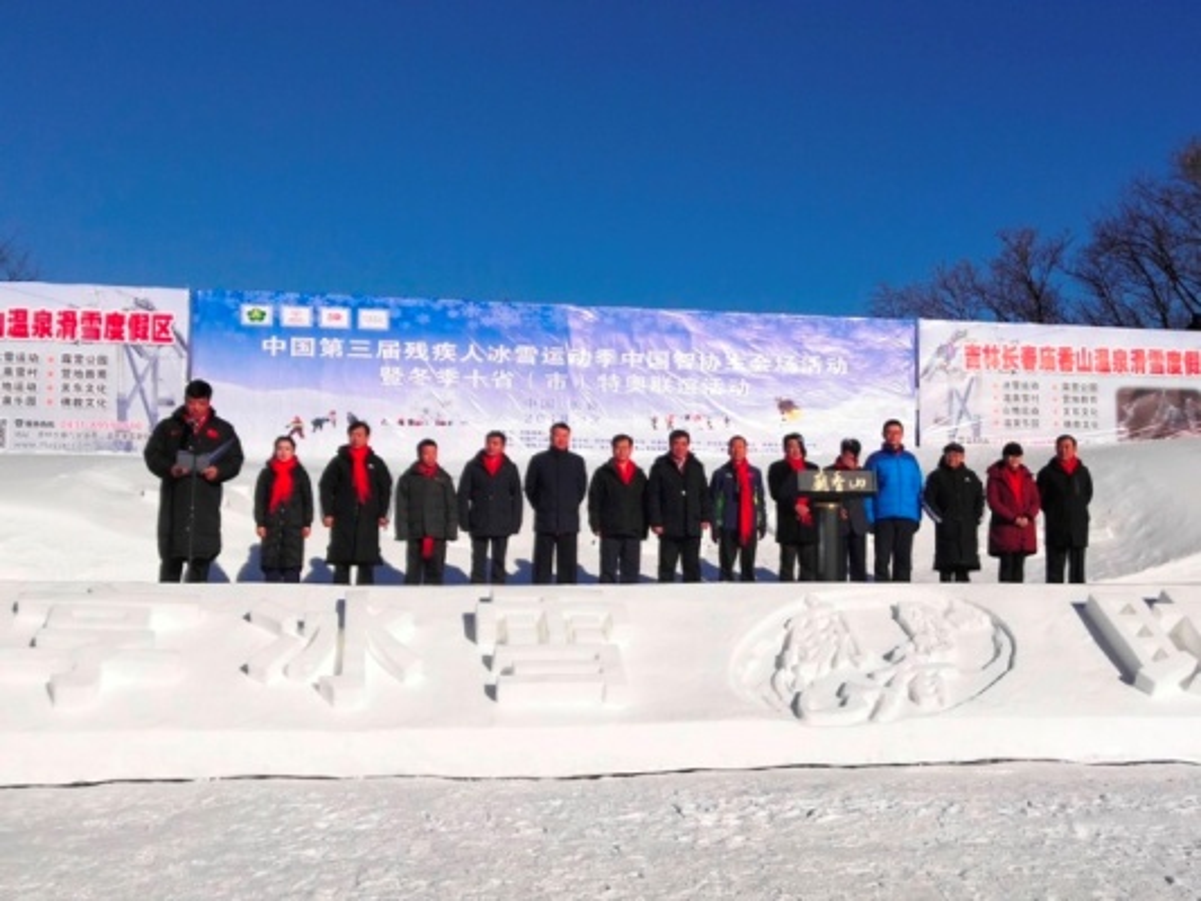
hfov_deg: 42.1
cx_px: 600
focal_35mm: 45
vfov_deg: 32.2
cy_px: 450
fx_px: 1562
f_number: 1.8
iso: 68
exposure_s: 1/5906
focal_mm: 3.95
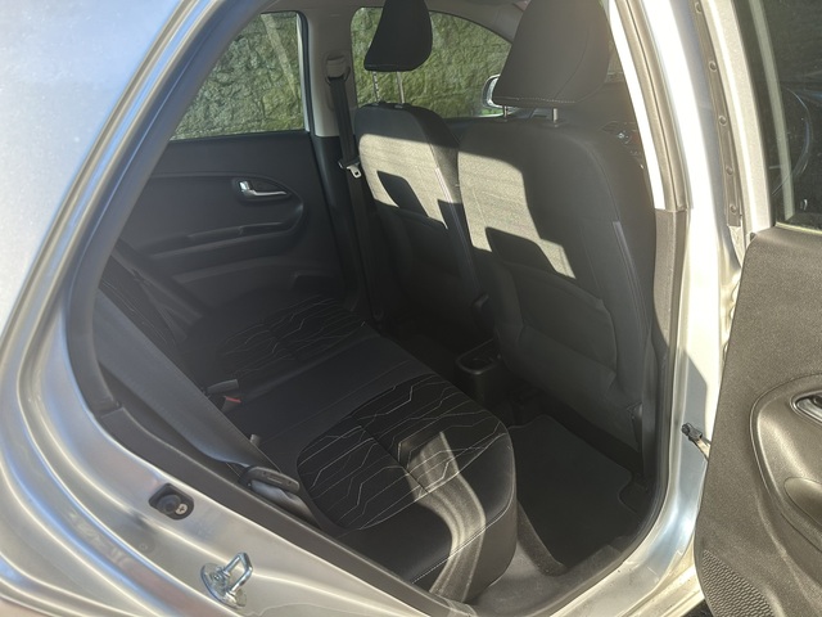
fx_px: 570
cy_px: 308
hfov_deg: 71.6
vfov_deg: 56.8
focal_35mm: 24
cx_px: 411
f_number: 1.78
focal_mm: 6.86
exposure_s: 1/121
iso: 100
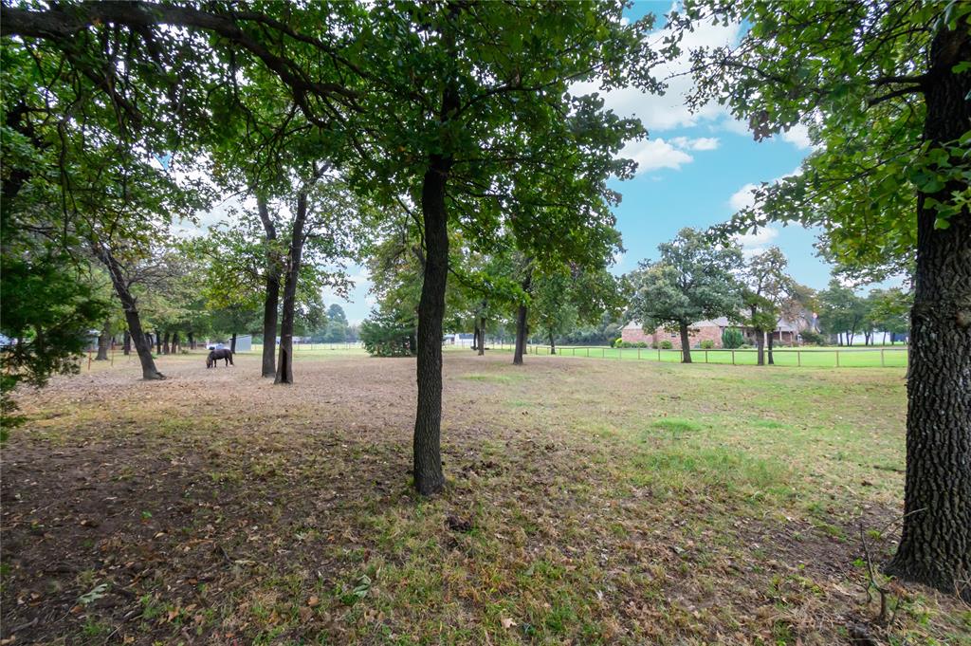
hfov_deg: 100.4
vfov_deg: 77.2
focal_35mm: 15
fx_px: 404
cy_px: 323
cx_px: 486
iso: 2500
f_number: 11
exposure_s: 1/50
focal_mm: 10
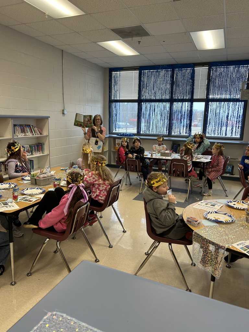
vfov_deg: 67.3
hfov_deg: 53.1
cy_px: 166
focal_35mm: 26
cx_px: 124
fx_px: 249
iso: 80
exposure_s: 1/60
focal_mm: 5.7
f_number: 1.5
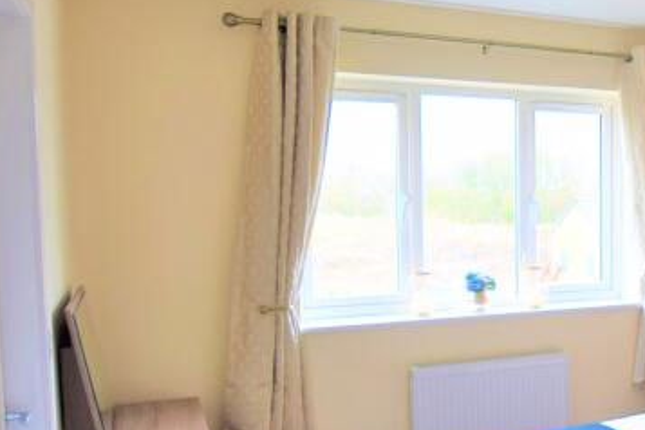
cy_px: 257
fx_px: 770
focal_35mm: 43
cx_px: 593
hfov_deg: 41.5
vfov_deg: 31.1
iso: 400
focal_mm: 10
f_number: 4
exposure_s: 1/60
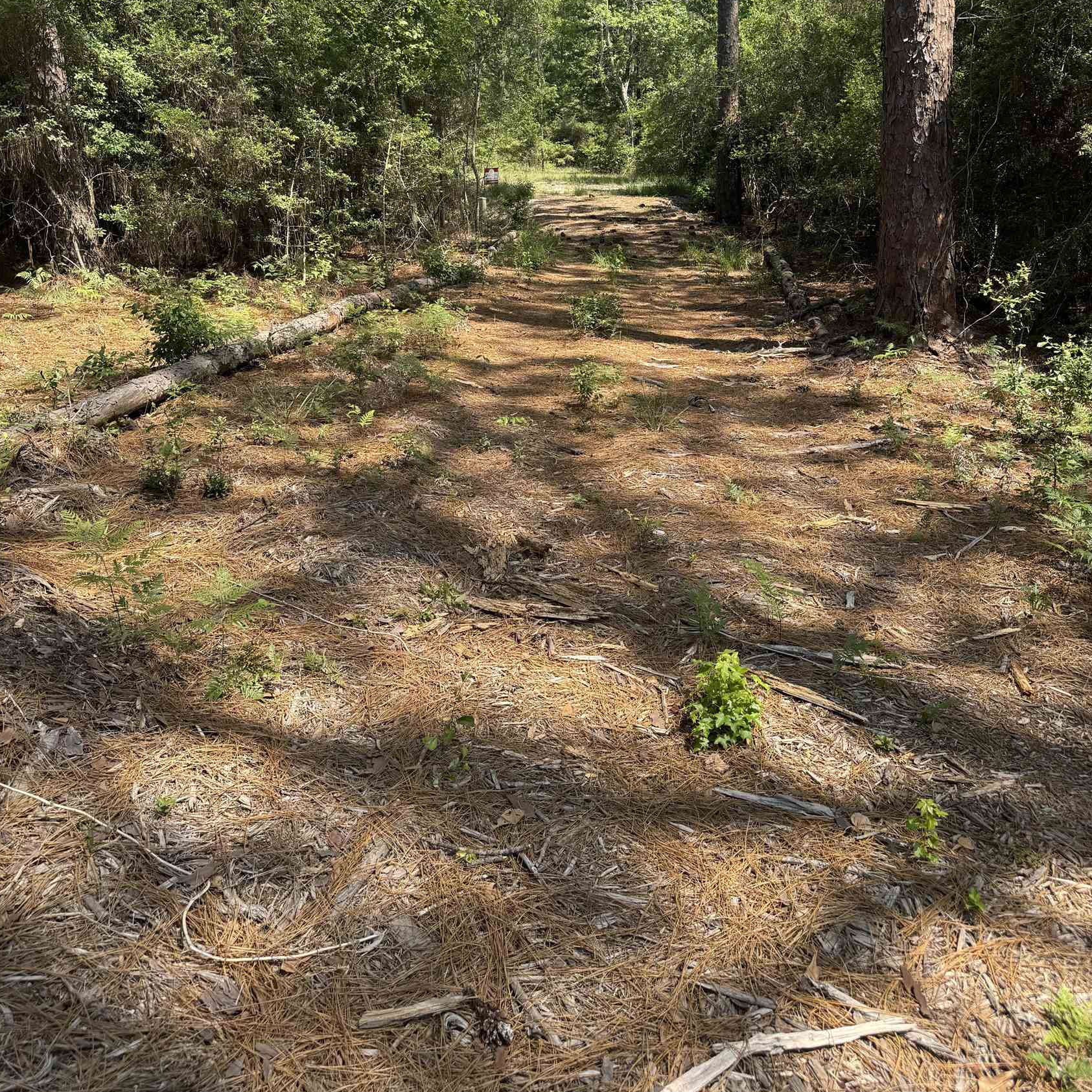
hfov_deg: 55.6
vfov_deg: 54.5
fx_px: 1035
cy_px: 366
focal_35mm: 29
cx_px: 544
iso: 80
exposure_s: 1/1010
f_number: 1.78
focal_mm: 6.76
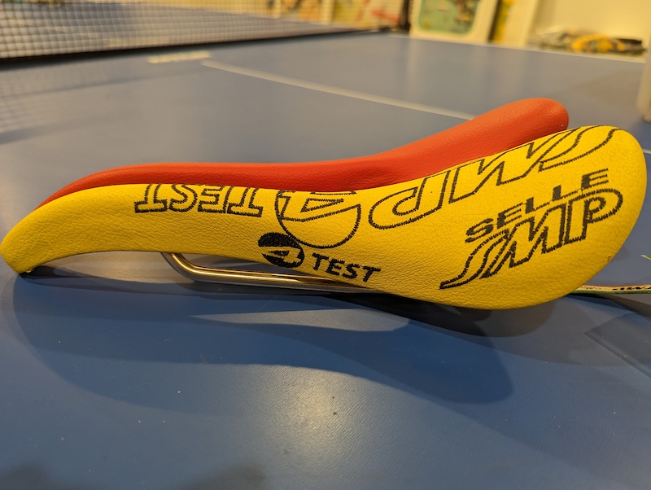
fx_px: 452
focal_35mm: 24
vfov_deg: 56.9
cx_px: 326
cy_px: 245
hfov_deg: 71.5
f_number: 1.85
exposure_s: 1/24
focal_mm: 6.81
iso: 182
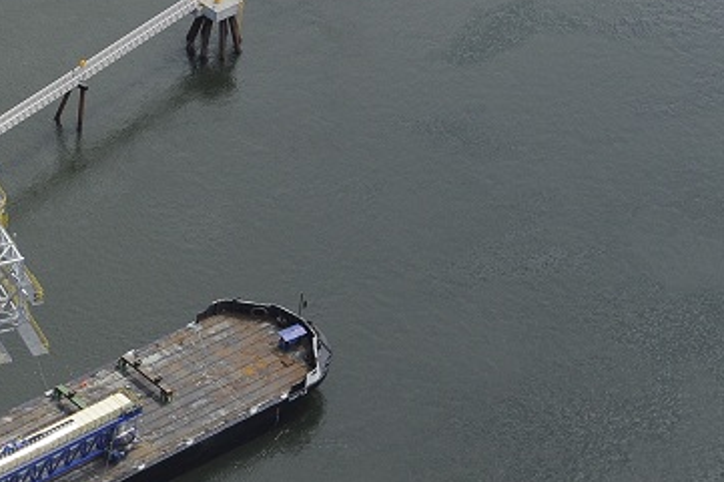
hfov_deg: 10.9
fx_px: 3717
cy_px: 415
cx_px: -144
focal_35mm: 185
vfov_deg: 7.4
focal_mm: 70
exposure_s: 1/1250
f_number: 11
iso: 800
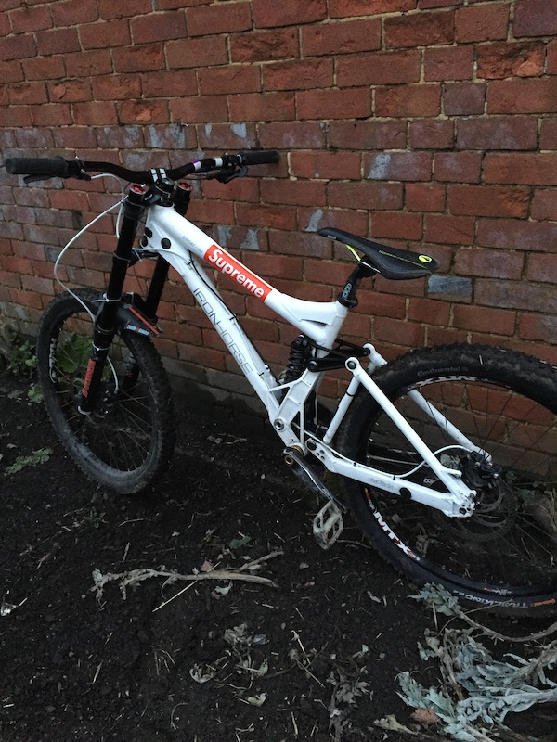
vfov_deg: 61.7
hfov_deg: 48.2
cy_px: 371
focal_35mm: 29
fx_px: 622
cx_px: 278
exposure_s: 1/17
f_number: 2.2
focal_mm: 4.15
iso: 320
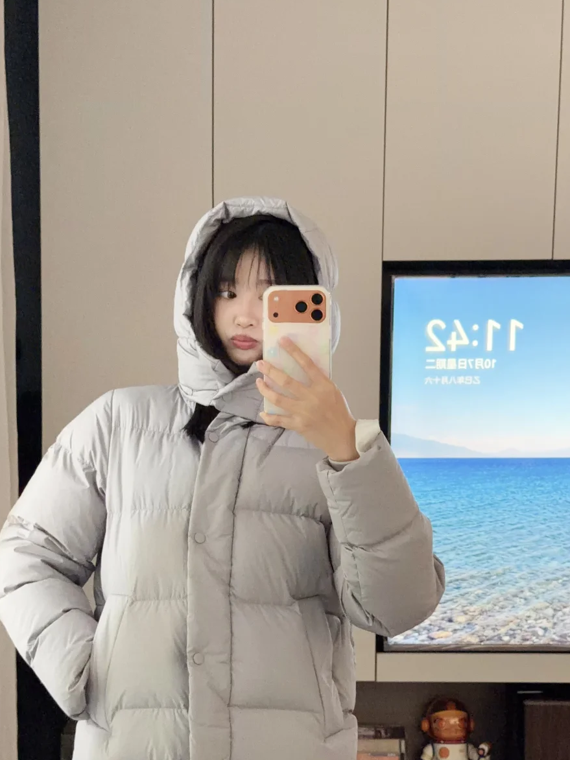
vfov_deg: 32.6
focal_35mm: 59
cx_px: 315
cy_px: 449
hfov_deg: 24.8
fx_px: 1295
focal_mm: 6.76
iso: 500
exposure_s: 1/39
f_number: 1.78
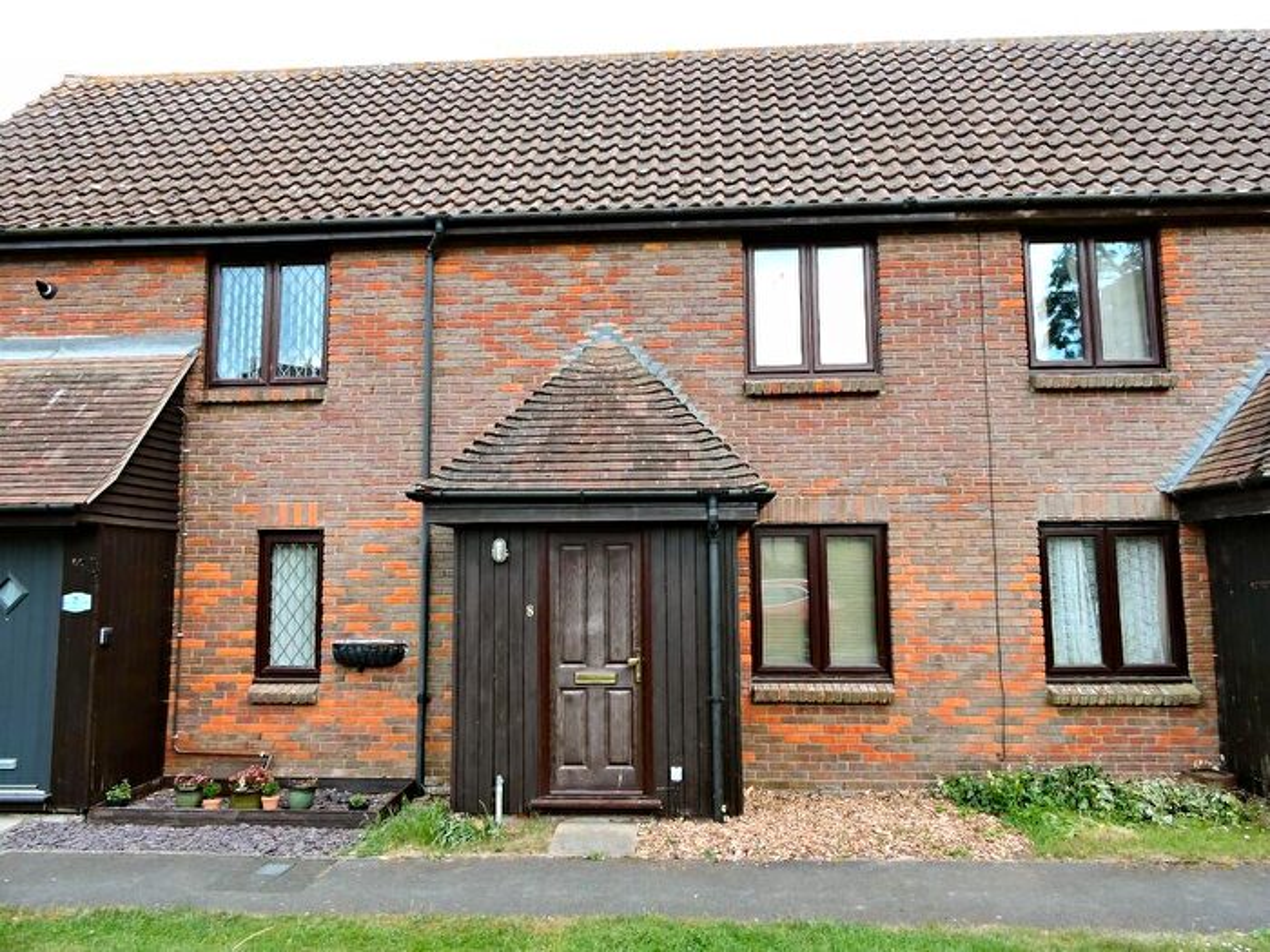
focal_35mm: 24
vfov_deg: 56.8
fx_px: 881
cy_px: 476
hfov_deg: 71.6
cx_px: 635
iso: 100
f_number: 3.3
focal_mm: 4.3
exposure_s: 1/125
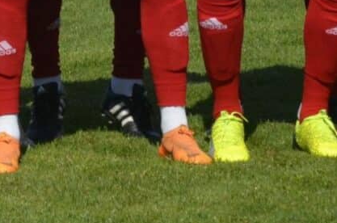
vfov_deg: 2.5
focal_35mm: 552
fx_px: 5160
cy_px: -258
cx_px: 37
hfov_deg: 3.7
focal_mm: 75
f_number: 8
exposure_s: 1/2000
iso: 400
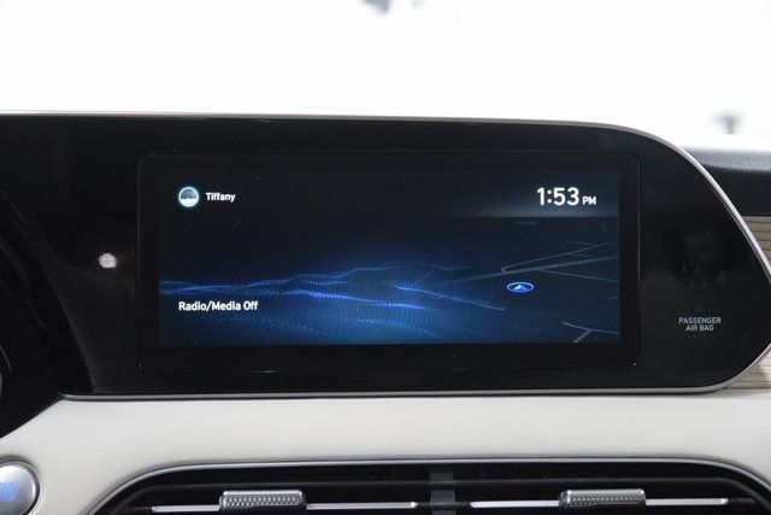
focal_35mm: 105
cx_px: 386
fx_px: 2249
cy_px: 258
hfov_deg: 19.5
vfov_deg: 13.0
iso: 3200
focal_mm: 70
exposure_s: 1/25
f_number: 4.5
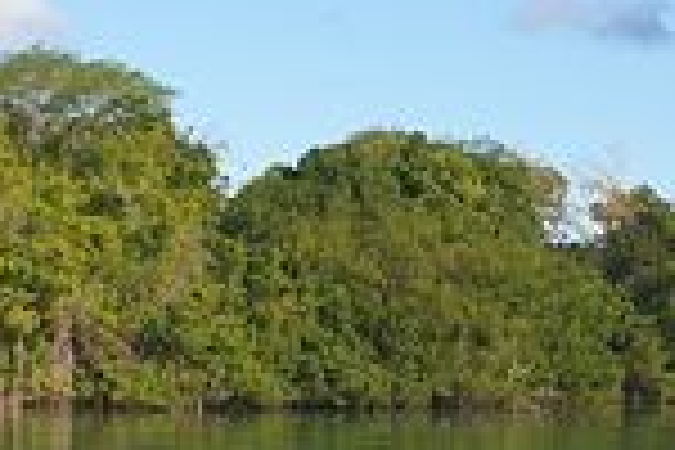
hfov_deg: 14.2
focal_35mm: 144
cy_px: 446
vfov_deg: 9.5
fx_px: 2700
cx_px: 536
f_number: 2.4
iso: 50
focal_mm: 4.3
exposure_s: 1/1091
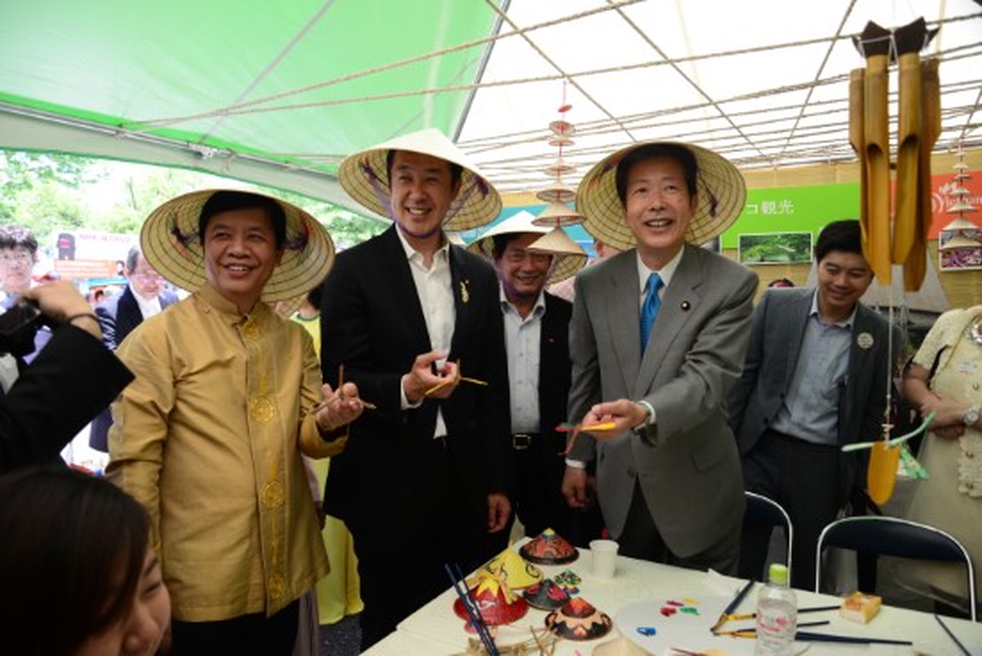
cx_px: 491
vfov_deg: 53.2
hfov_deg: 73.7
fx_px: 655
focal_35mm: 24
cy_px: 328
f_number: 4.5
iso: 180
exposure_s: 1/100
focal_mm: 24
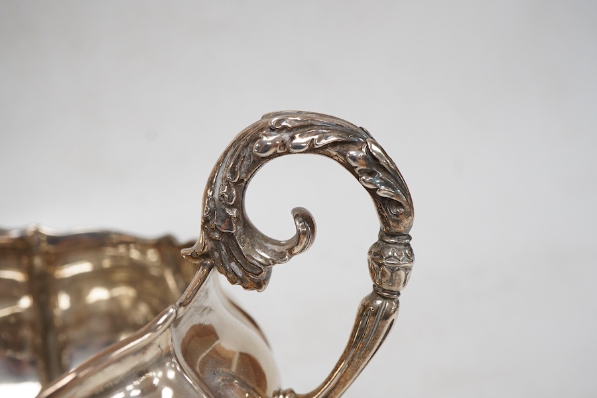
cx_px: 298
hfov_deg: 43.6
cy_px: 199
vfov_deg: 29.9
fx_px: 746
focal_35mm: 45
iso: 1250
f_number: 10
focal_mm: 30
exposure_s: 1/125
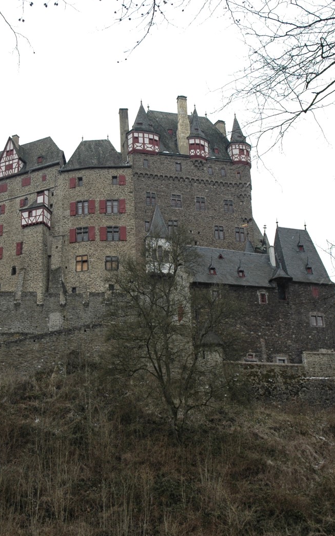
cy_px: 274
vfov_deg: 35.7
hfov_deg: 22.7
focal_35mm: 57
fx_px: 833
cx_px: 142
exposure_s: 1/125
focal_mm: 24
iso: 200
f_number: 5.6
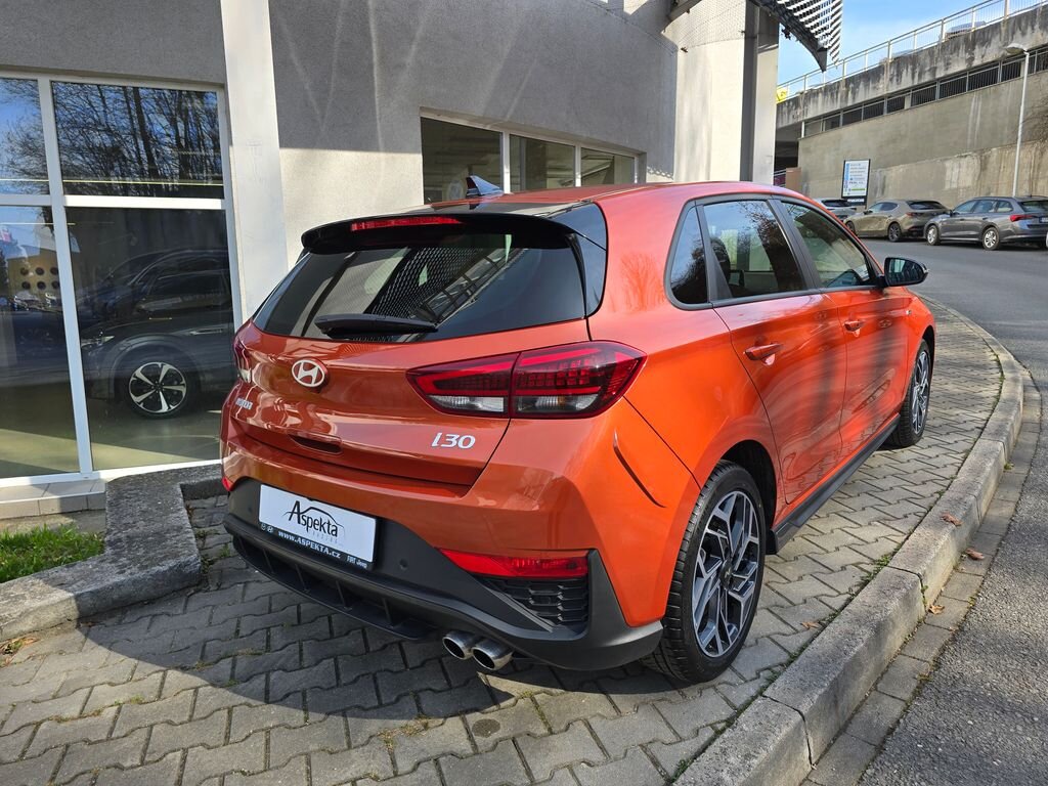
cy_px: 393
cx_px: 524
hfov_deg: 73.9
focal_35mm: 23
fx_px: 696
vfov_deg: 58.9
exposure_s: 1/247
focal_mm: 6.3
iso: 12
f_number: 1.7
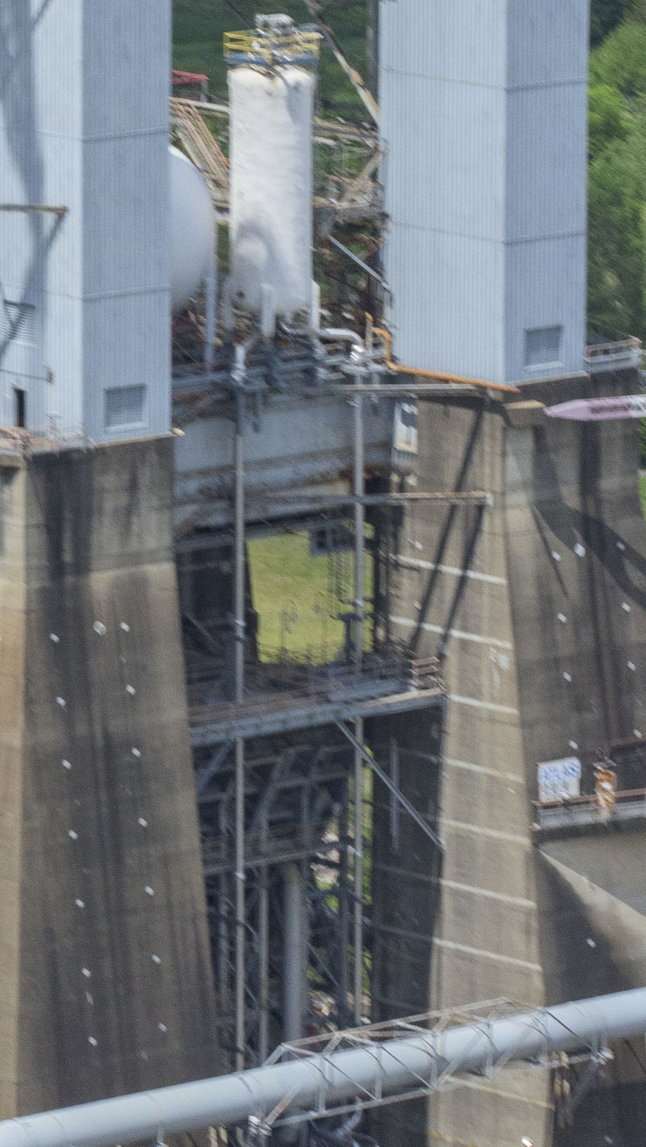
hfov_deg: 3.9
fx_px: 9531
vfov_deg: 6.9
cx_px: -183
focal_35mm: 313
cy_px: 435
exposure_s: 1/640
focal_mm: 86
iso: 800
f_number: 16
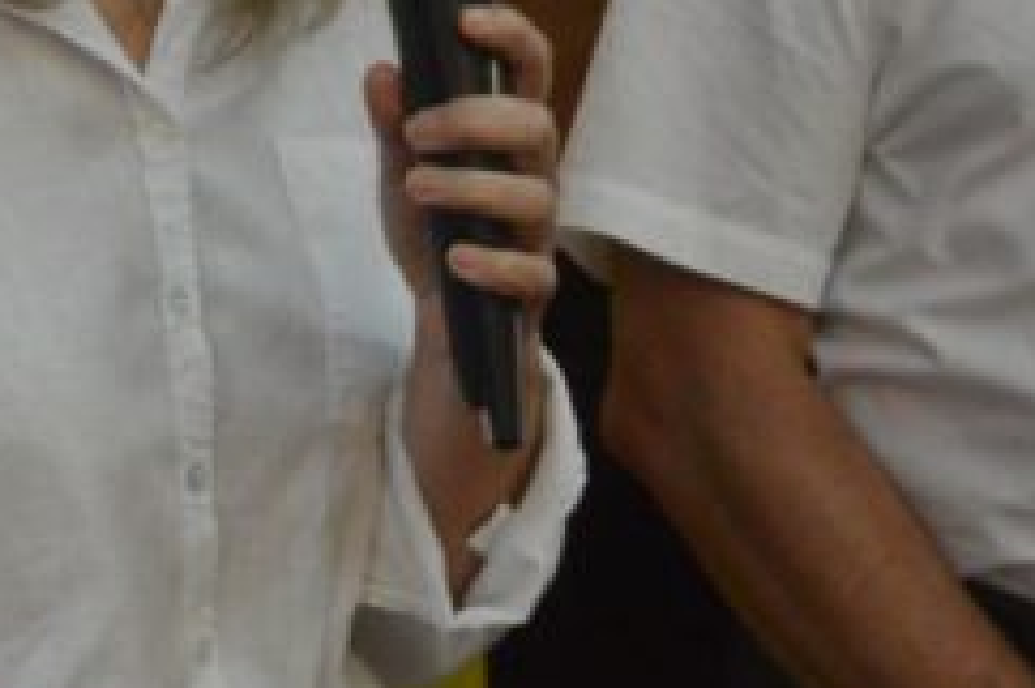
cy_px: -216
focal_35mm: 181
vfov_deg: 7.5
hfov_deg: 11.4
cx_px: 526
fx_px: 5200
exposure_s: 1/320
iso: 3200
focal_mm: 38
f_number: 4.8
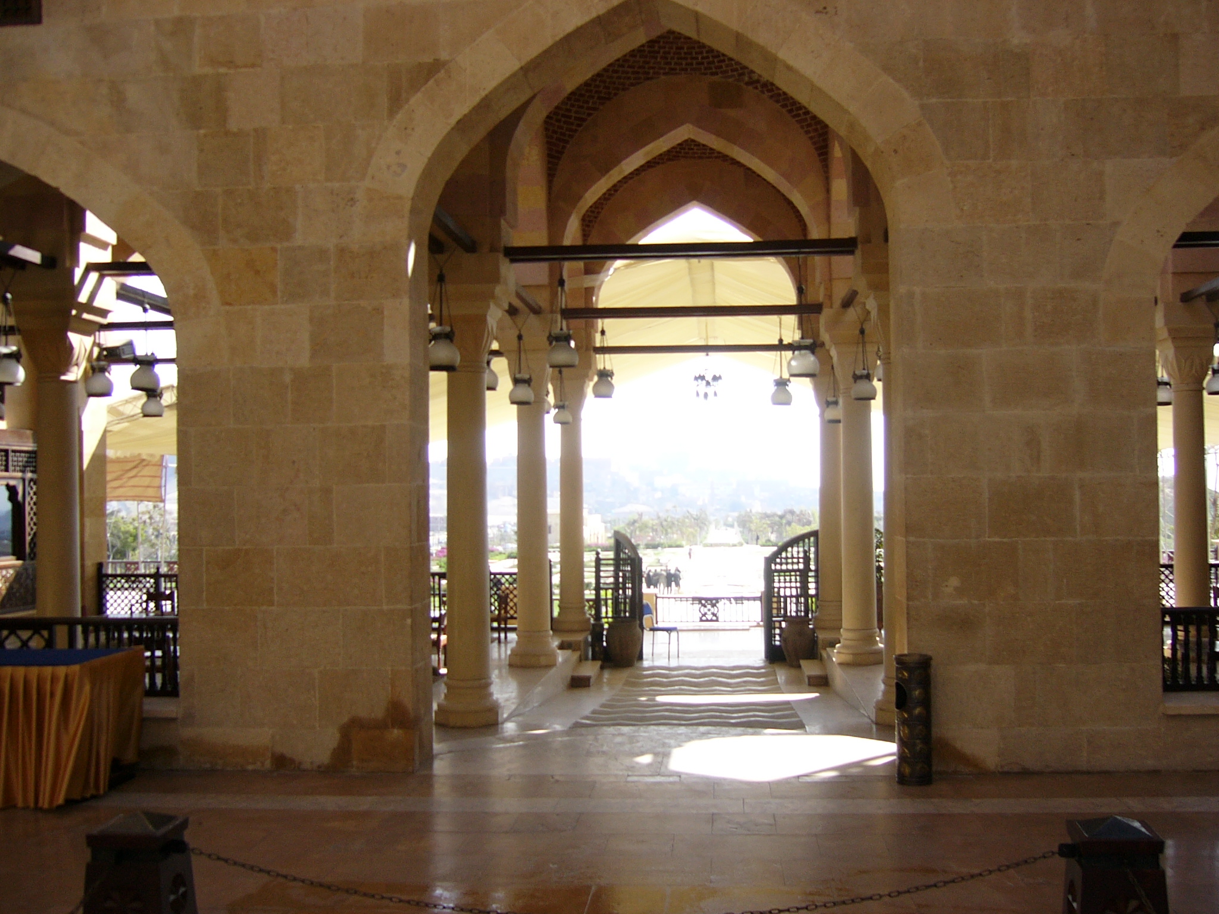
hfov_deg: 52.6
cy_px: 457
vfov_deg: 40.7
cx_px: 610
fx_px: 1233
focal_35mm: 35
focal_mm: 5.8
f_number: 2.8
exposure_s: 1/320
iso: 50
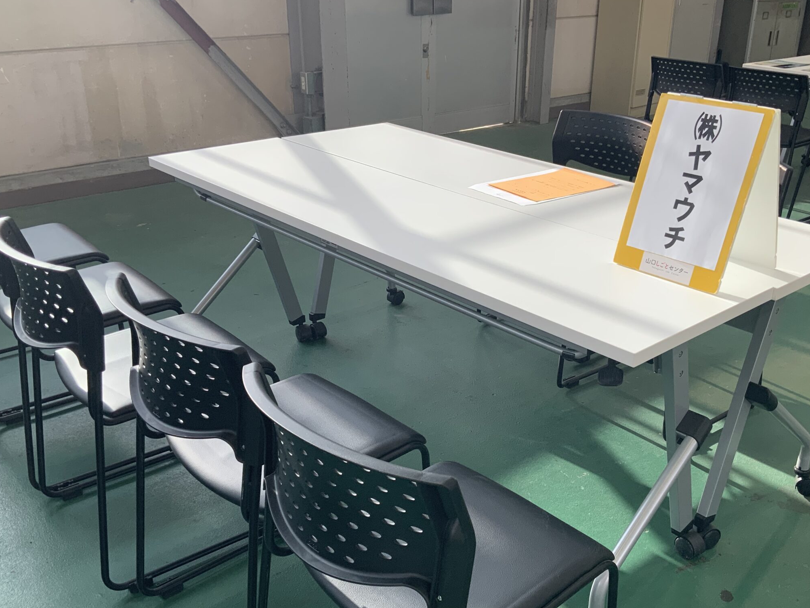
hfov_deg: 50.0
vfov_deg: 38.5
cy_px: 370
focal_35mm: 37
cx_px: 460
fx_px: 866
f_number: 1.8
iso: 32
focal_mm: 3
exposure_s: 1/122
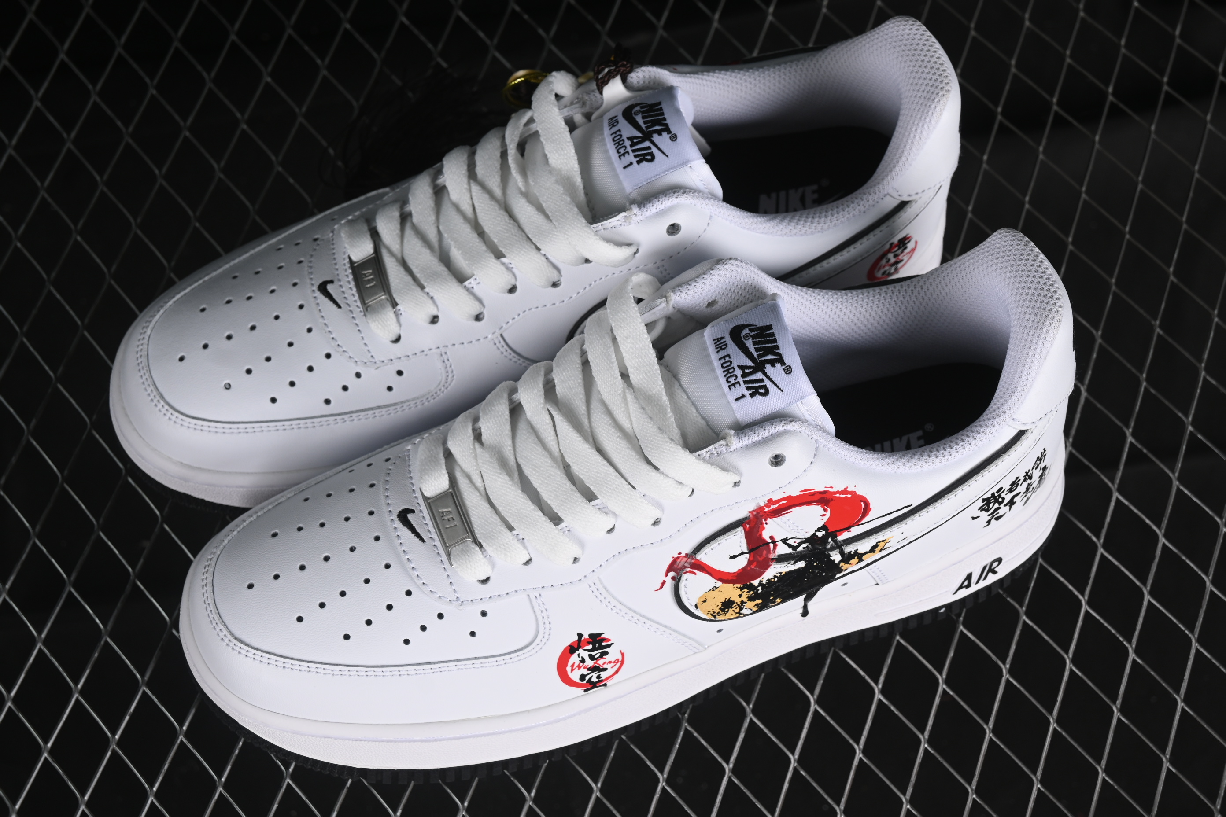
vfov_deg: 18.2
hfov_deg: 27.0
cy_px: 408
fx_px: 2554
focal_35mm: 75
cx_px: 613
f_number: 8
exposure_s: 1/80
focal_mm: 50
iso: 160
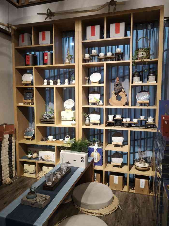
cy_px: 113
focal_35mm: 27
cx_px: 84
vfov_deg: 65.3
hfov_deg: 51.4
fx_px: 176
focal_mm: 5.58
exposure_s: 1/100
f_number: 1.8
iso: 320
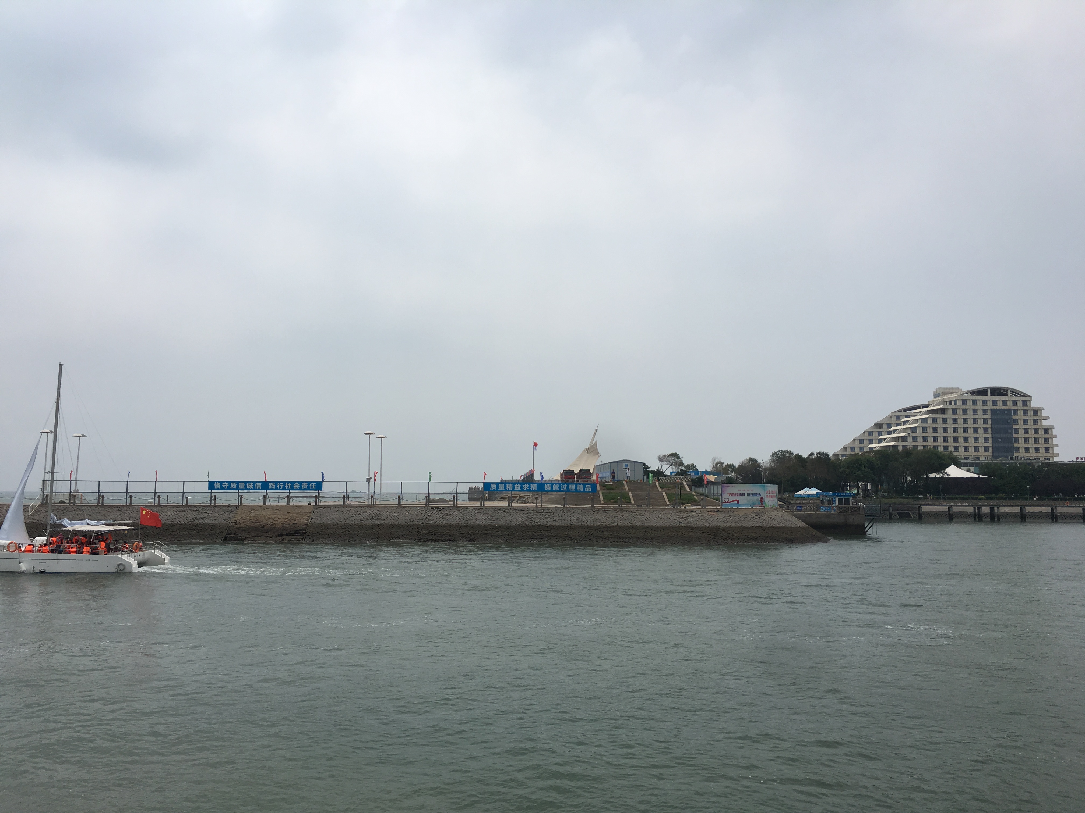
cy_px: 406
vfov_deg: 48.2
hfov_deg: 61.7
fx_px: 909
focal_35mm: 29
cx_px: 542
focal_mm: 4.15
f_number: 2.2
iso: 25
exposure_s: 1/4049
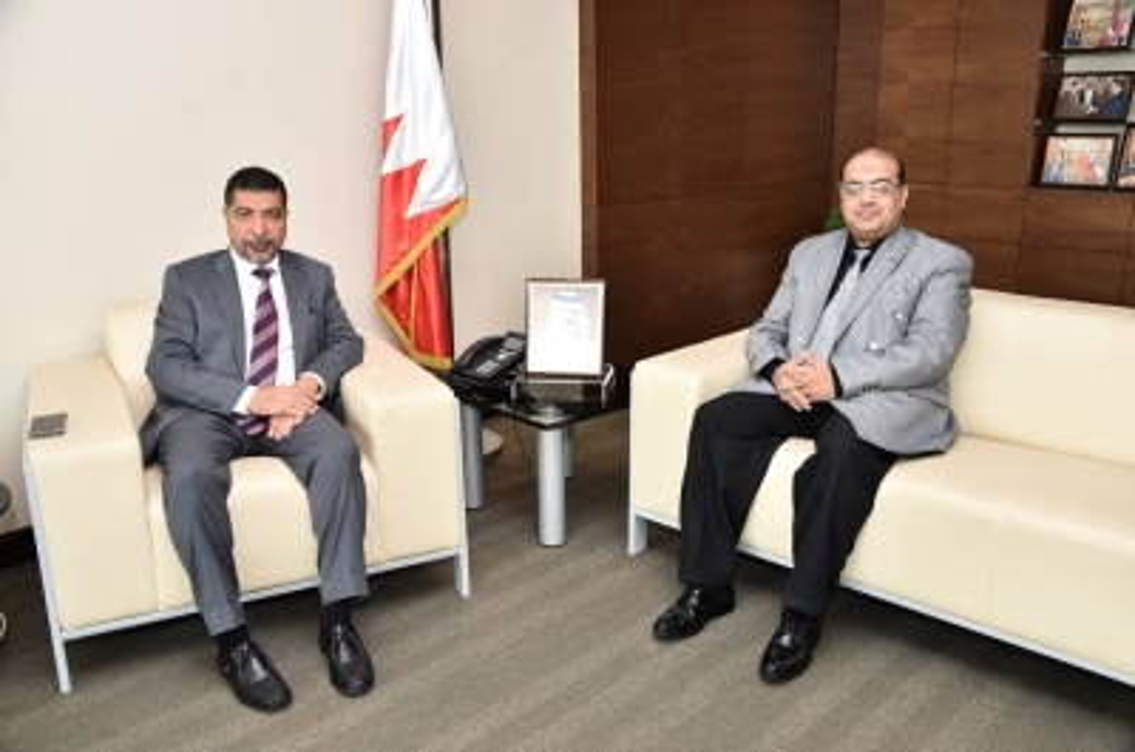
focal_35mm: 32
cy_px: 376
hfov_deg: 58.8
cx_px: 568
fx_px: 1007
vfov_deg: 41.0
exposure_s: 1/125
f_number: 4
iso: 1000
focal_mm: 32
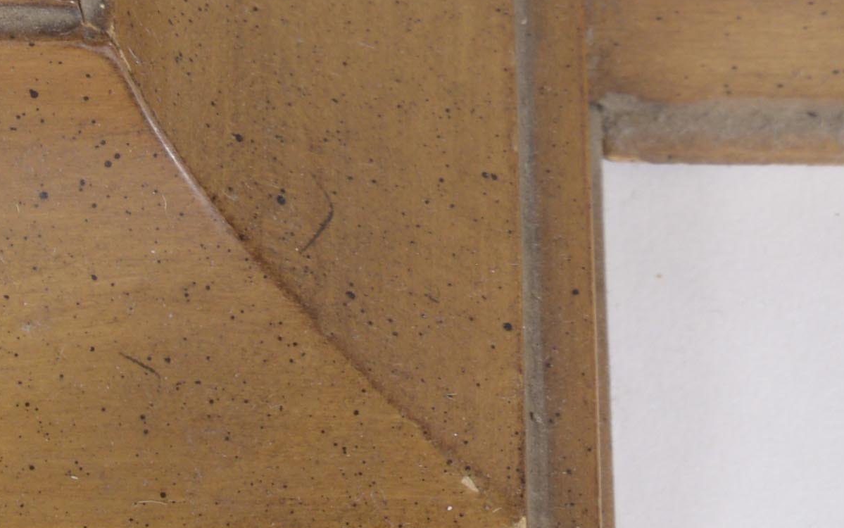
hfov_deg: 4.8
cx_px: 391
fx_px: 10077
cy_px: -520
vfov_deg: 3.0
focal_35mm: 438
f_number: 13
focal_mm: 70
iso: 320
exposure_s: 1/125
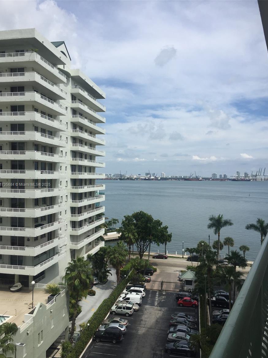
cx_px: 133
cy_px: 185
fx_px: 310
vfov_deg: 60.0
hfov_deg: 46.8
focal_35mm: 30
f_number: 2.2
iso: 32
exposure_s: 1/3049
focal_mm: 4.15
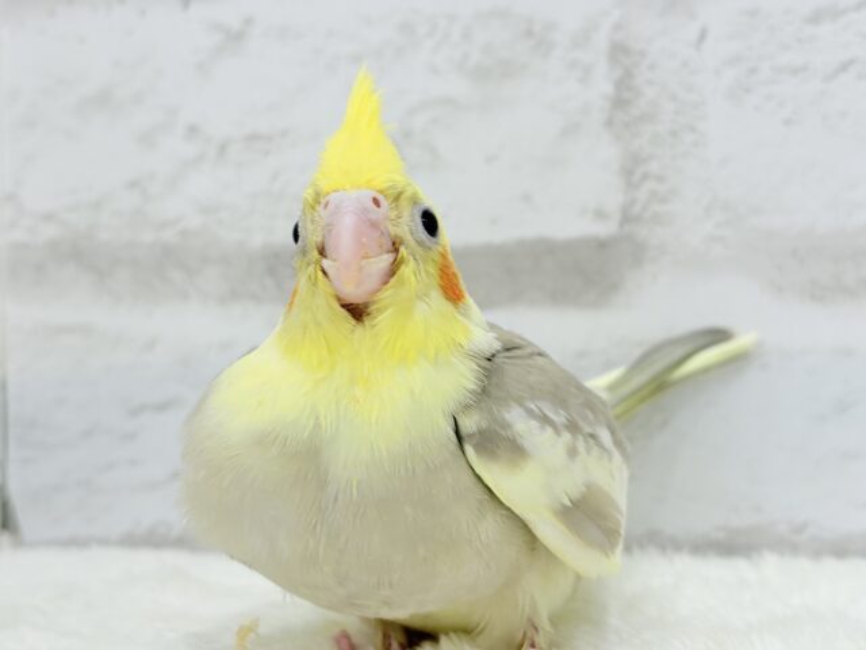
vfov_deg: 28.0
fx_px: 1301
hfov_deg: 36.8
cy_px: 325
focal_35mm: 52
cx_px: 433
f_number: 1.6
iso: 80
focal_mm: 5.96
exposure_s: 1/100
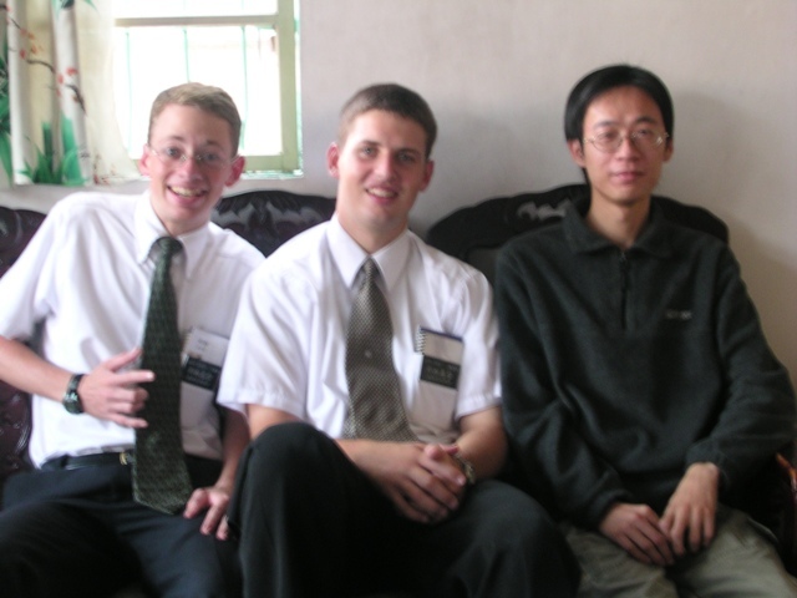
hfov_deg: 28.6
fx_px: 1566
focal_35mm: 68
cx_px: 398
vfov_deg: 21.6
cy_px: 299
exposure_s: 1/4.8
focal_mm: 10.4
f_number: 3.7
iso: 153
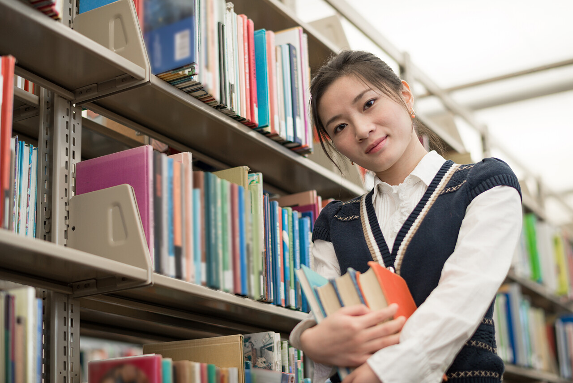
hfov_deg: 34.5
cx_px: 286
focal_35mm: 58
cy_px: 192
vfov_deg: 23.4
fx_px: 924
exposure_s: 1/160
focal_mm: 58
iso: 250
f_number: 2
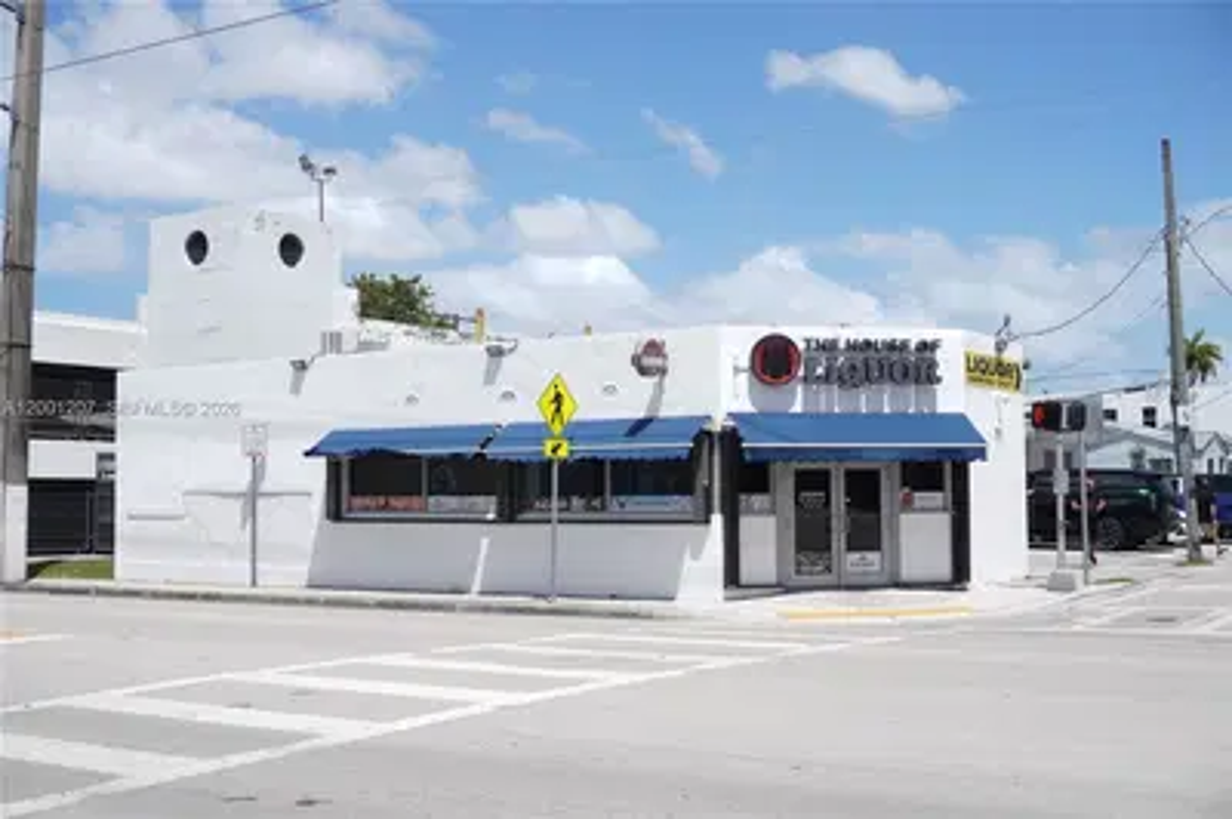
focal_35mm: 44
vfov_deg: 30.8
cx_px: 616
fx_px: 1487
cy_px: 410
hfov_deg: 45.0
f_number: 9
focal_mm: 29
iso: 64
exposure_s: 1/200
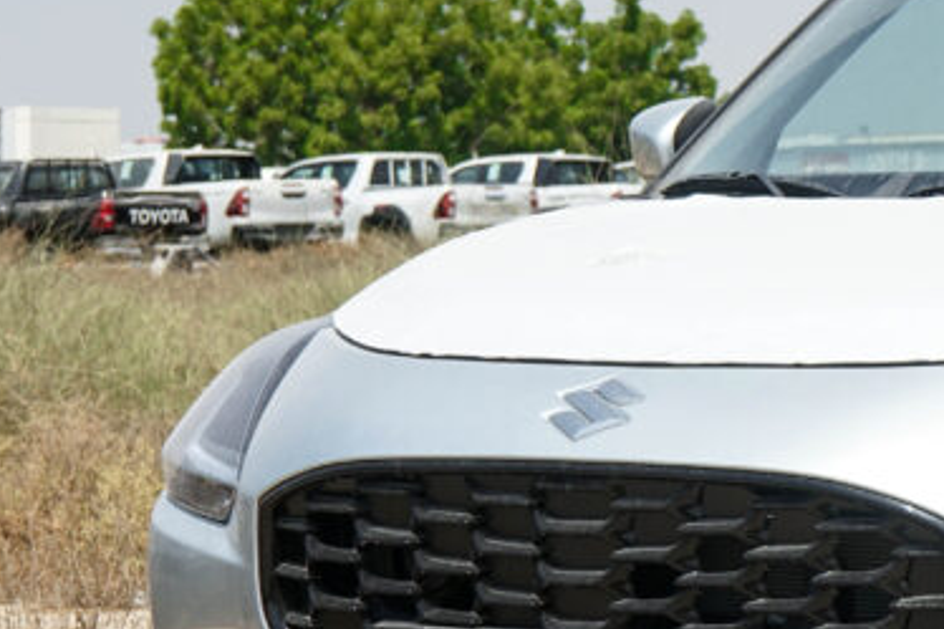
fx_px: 4167
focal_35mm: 159
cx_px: 1070
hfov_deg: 12.7
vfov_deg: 8.6
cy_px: 383
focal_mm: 58
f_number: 10
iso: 400
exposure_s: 1/800
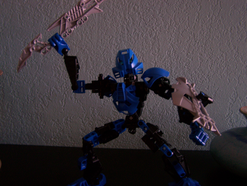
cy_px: 93
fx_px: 271
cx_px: 124
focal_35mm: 38
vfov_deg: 37.8
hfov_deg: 48.9
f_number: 2.8
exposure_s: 1/8
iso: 160
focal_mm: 6.3
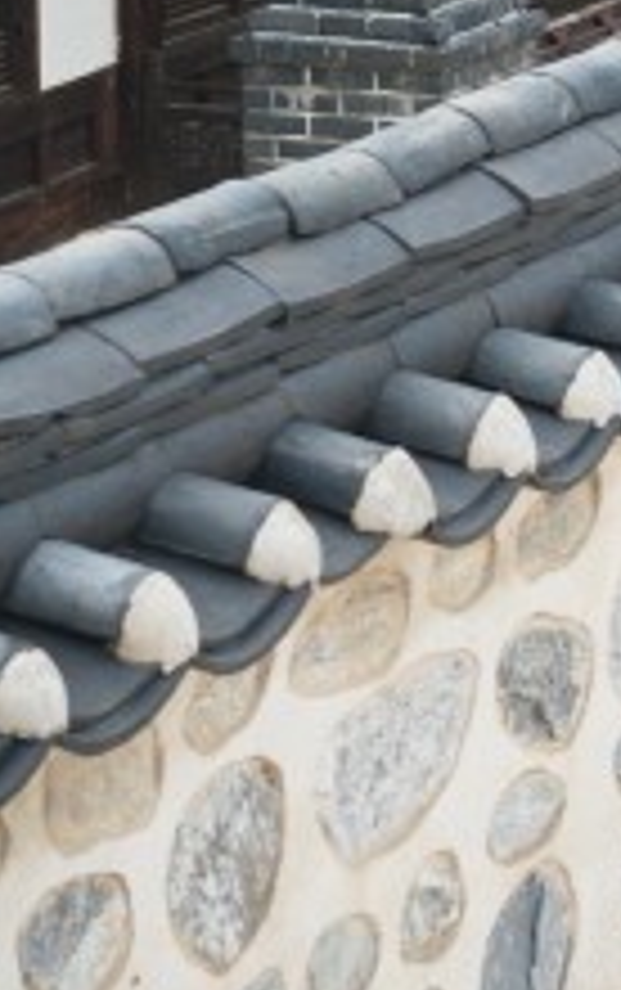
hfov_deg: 6.9
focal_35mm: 178
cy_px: 43
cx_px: 1566
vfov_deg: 11.7
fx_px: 4807
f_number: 5
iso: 250
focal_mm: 55
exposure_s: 1/640
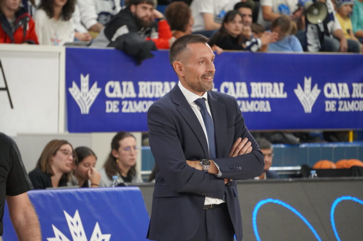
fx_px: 2932
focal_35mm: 291
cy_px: 120
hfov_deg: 7.1
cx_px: 182
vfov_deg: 4.7
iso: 4000
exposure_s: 1/320
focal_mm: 194
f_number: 6.3
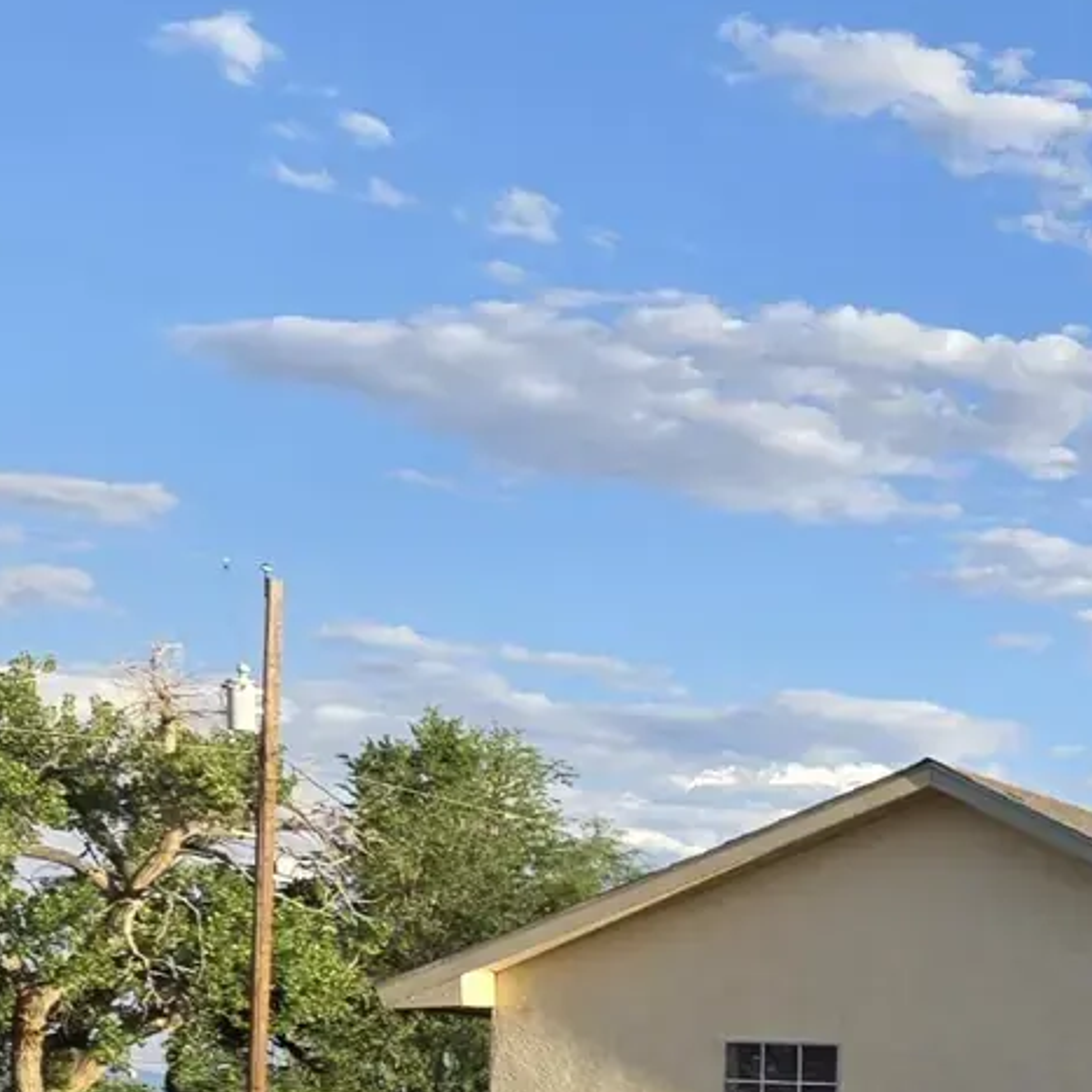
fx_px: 3105
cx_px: 2069
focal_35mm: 87
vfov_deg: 18.7
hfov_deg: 16.2
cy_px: 1375
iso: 25
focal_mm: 5.4
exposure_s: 1/801
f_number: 1.8
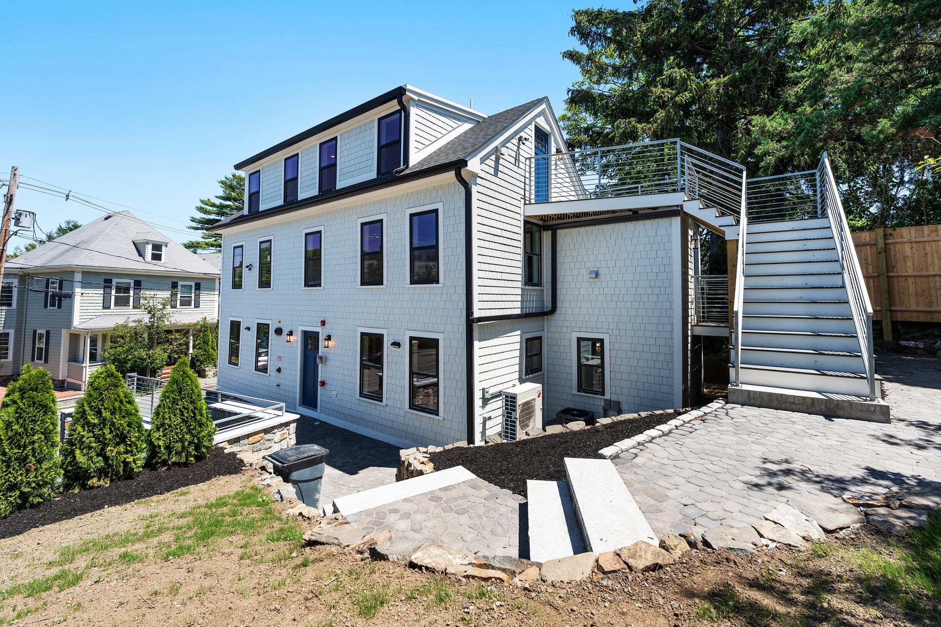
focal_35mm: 14
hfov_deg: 104.3
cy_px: 314
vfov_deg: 81.2
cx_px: 470
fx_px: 366
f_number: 6.3
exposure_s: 1/500
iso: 125
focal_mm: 14
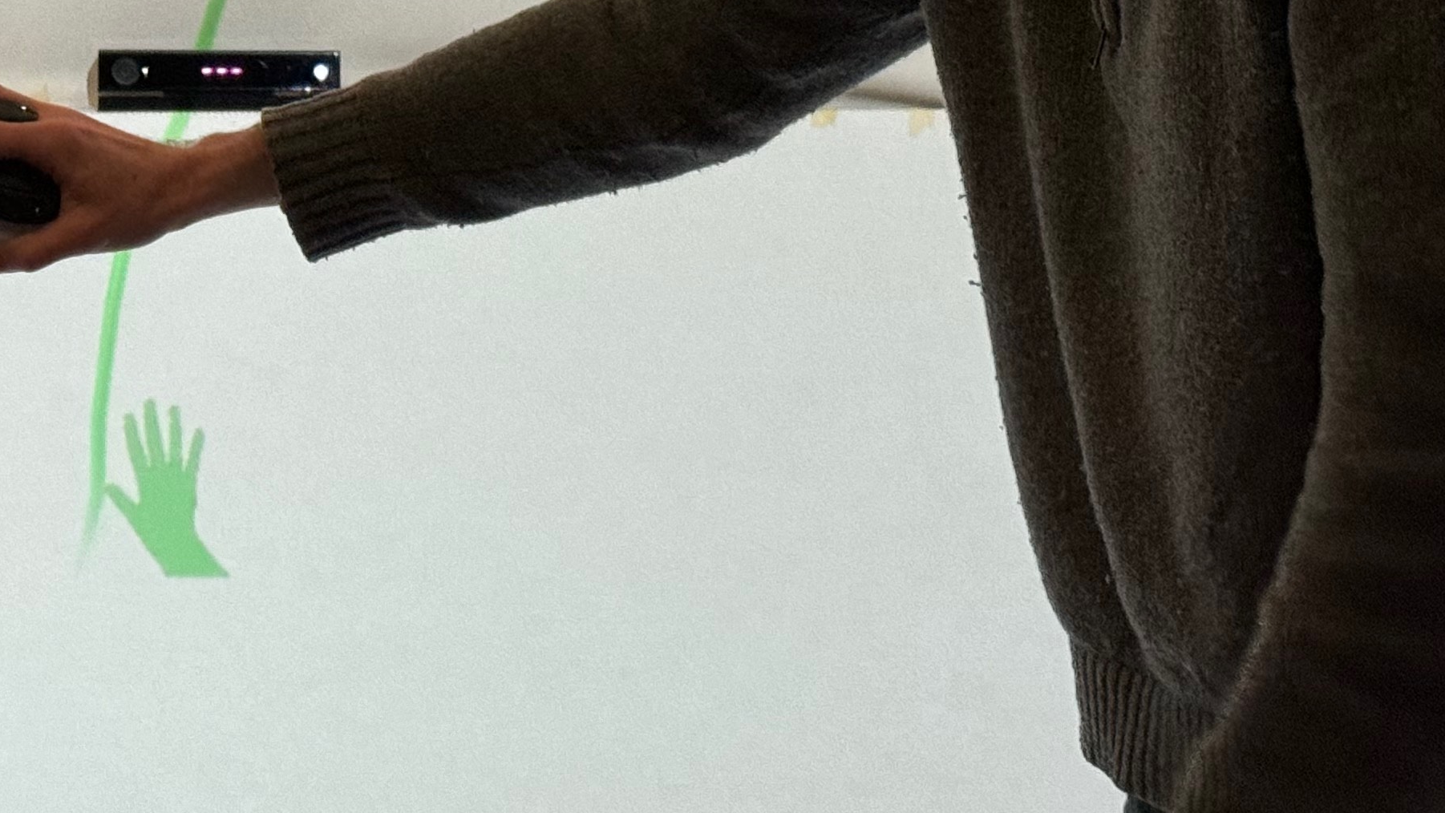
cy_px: -130
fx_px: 4483
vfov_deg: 10.2
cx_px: 73
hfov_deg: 17.9
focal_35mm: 117
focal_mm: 6.86
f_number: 1.78
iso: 500
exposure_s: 1/40
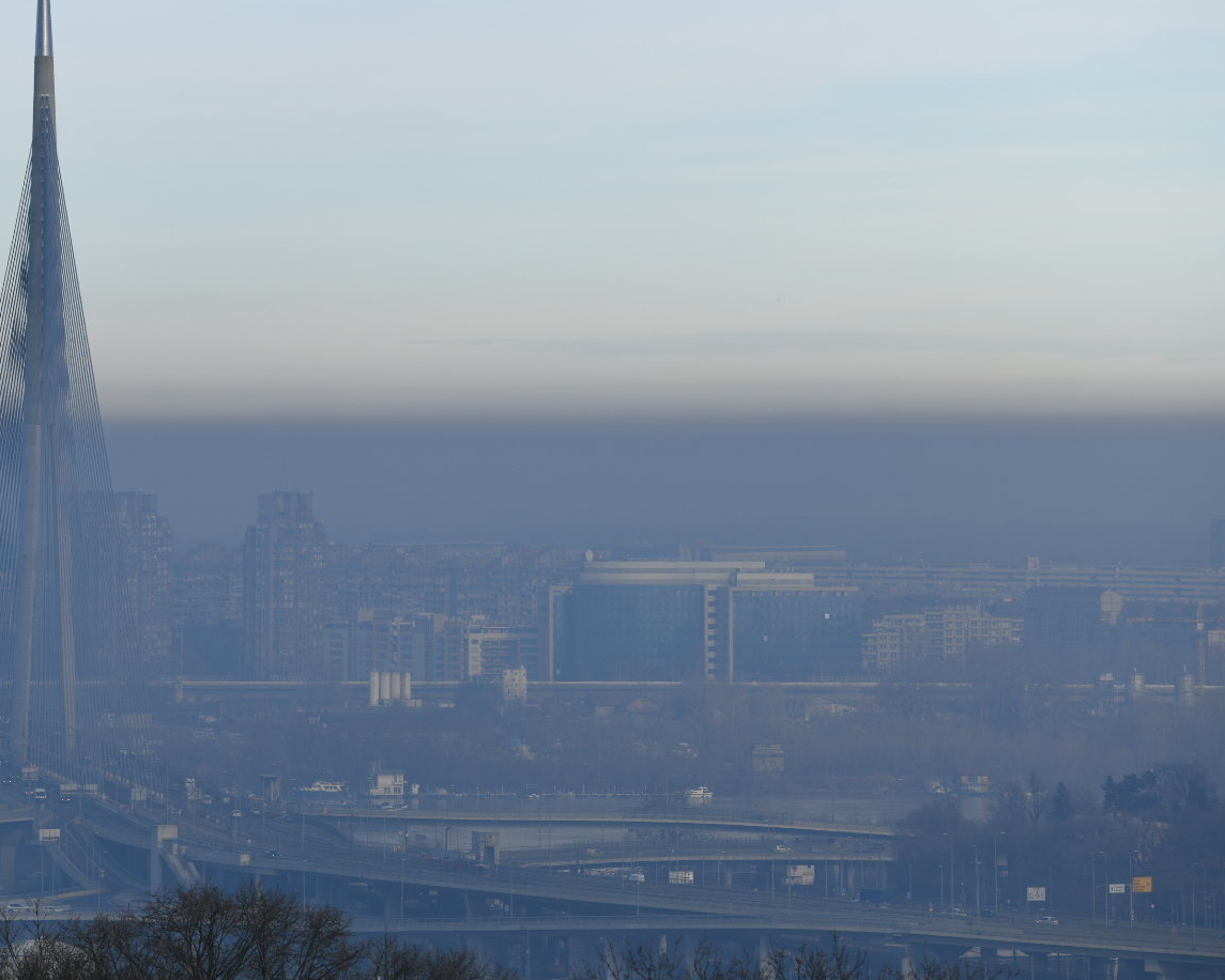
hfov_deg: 8.1
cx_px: 402
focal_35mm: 239
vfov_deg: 6.5
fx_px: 8665
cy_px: 428
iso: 100
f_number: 4.5
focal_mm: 180
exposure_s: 1/1000
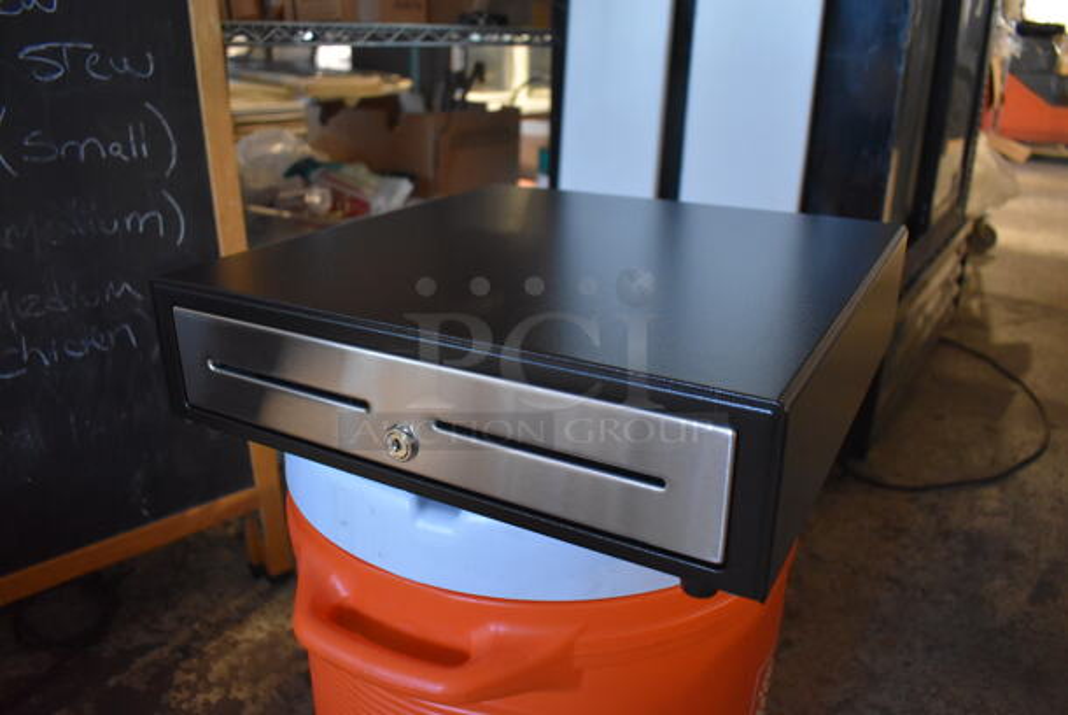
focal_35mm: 27
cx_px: 534
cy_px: 358
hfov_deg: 67.3
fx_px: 802
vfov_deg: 48.0
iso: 3200
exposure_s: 1/125
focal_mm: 18
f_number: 3.5
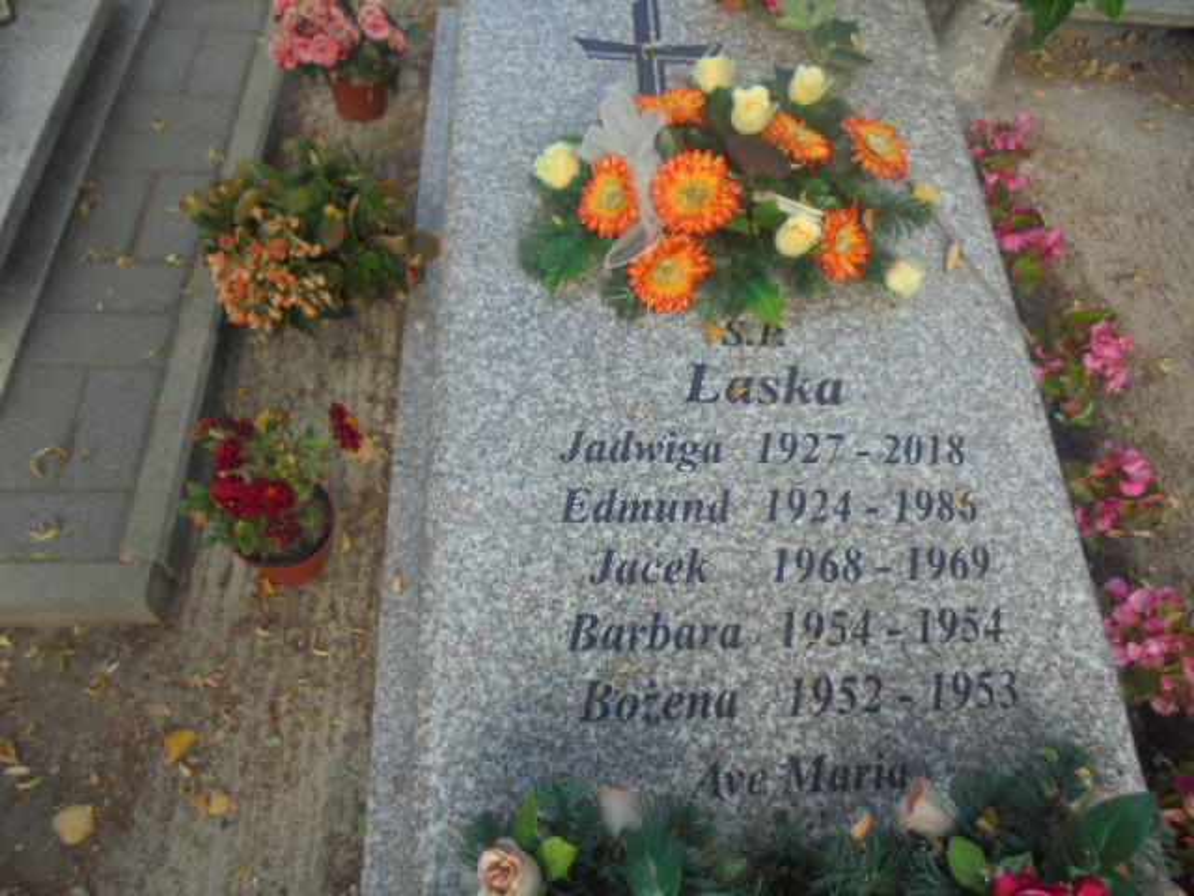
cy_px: 448
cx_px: 597
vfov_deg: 53.1
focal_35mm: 26
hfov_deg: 67.3
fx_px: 897
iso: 100
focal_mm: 4.6
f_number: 3.5
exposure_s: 1/200
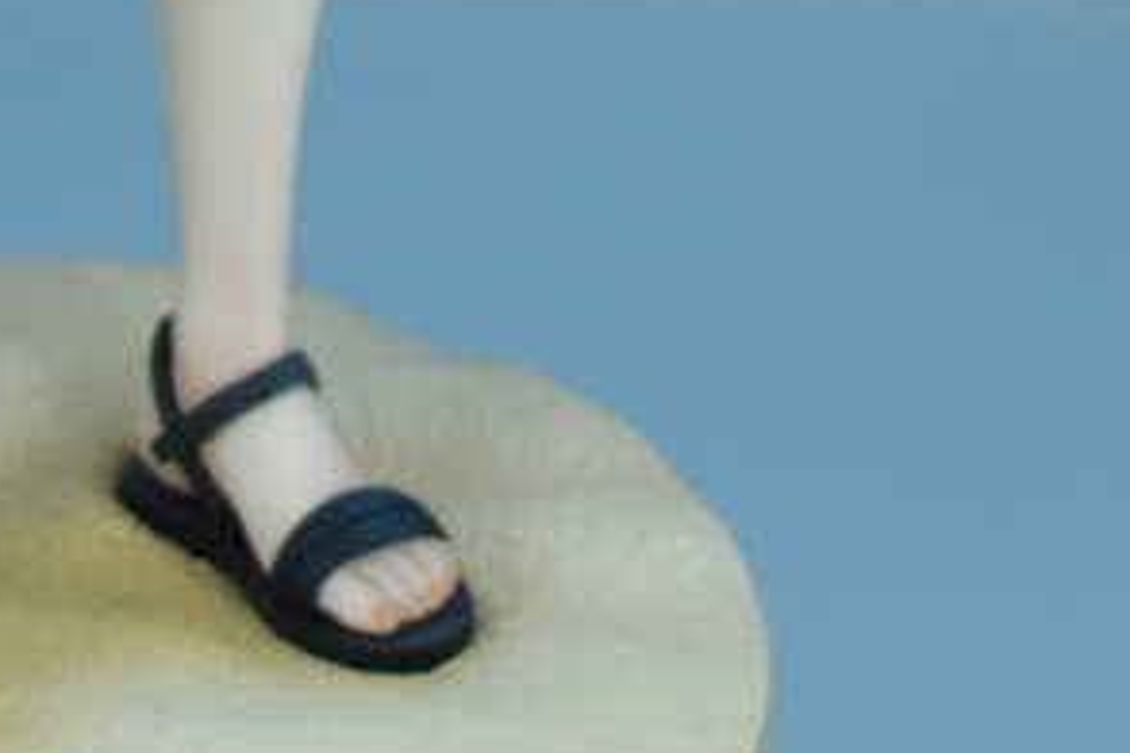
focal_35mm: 290
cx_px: -23
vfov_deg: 4.6
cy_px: -1176
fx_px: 9095
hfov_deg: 7.1
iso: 640
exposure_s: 1/320
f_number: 8
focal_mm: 35
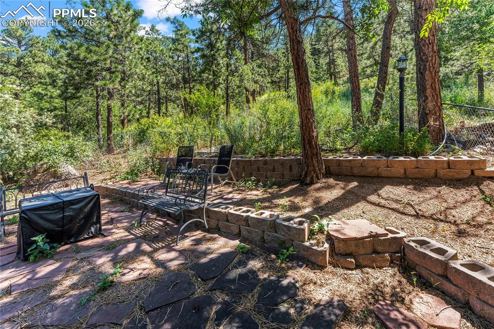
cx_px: 247
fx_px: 192
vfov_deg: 81.2
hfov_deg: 104.3
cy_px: 164
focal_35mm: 14
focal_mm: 14
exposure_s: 1/125
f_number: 5.6
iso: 100
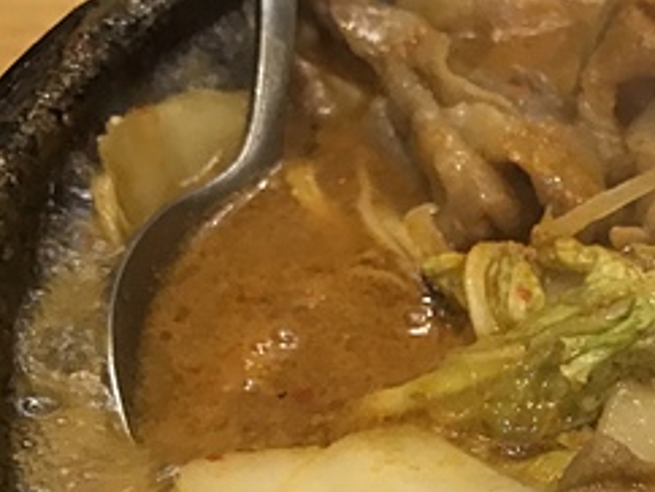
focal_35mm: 74
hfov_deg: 24.6
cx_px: 715
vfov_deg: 19.6
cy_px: 422
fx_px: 1402
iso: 100
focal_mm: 3.99
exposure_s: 1/11
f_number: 1.8
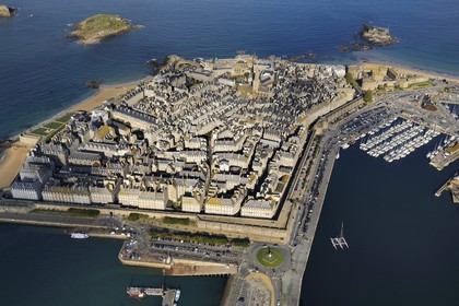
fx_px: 395
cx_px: 230
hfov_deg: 60.3
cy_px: 153
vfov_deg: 42.3
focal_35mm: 31
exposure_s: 1/1000
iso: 400
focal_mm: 31
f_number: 9
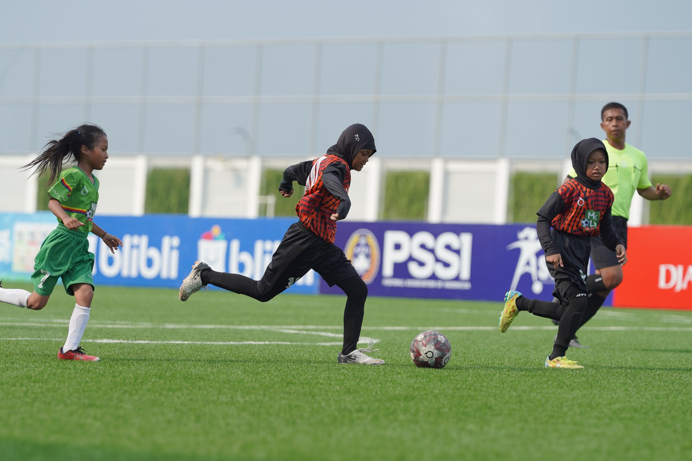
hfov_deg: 11.2
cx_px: 297
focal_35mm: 184
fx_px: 3537
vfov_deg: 7.5
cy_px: 292
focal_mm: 135
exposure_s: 1/2000
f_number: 2.5
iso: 125
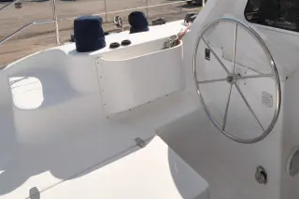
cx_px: 233
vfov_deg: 40.7
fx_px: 249
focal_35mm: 30
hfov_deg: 58.0
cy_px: 26
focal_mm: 10
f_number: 13
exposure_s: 1/200
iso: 200
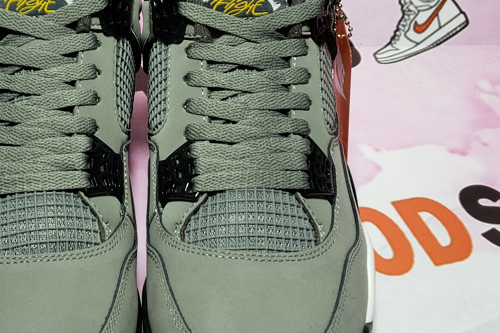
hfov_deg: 33.4
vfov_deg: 23.0
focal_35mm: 59
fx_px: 819
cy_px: 138
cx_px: 141
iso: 50
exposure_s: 1/347
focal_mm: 4.3
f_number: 1.5
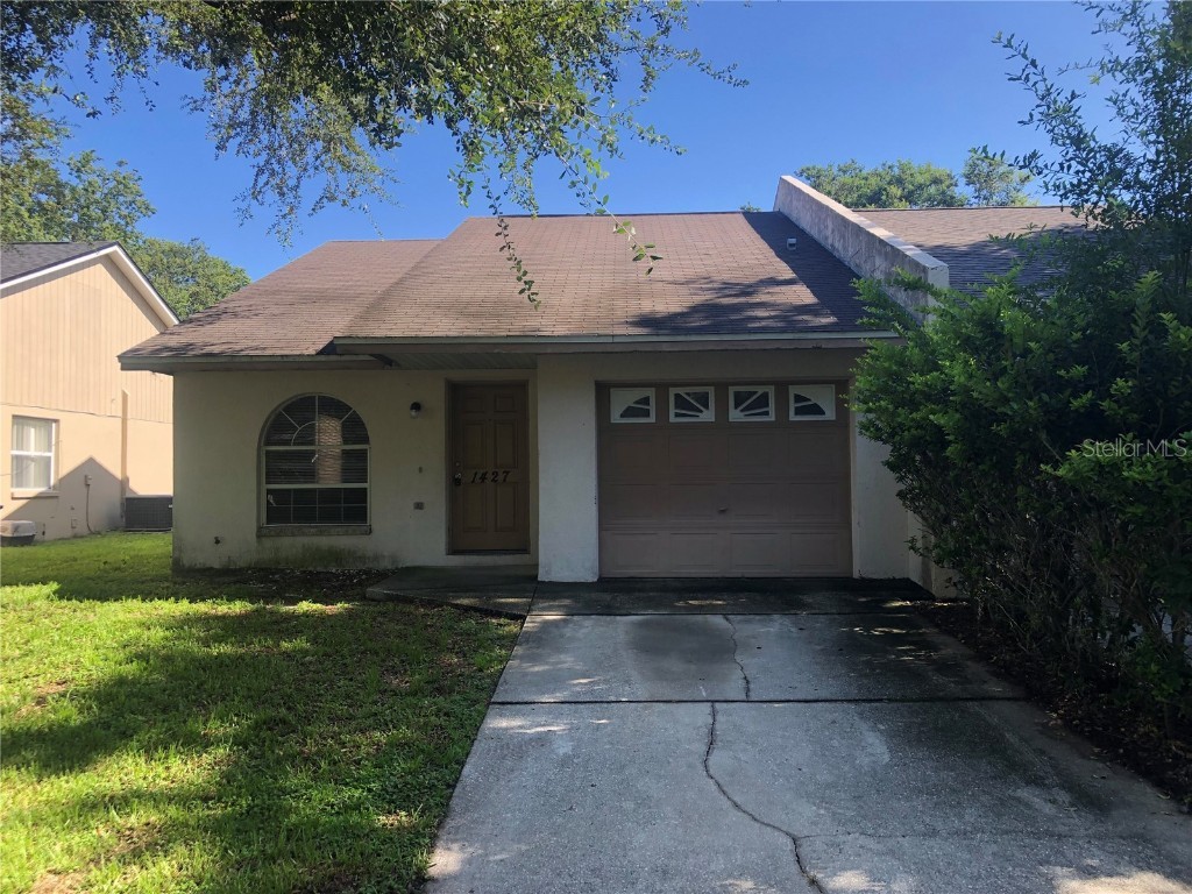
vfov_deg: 49.7
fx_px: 964
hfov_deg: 63.4
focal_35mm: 28
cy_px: 447
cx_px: 596
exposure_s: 1/540
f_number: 1.8
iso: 20
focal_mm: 3.99
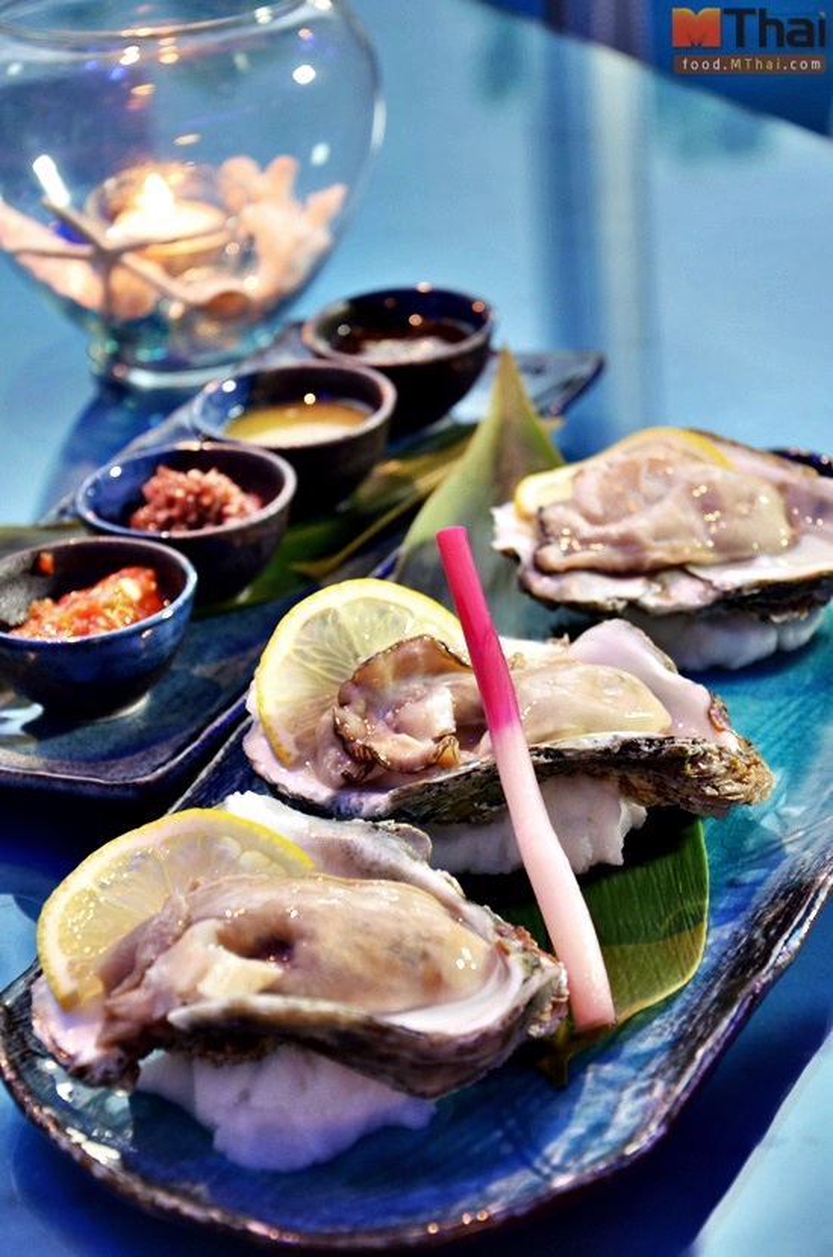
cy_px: 628
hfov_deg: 18.1
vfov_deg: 27.0
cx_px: 416
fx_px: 2614
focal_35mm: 75
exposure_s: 1/25
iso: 800
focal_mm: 50
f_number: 5
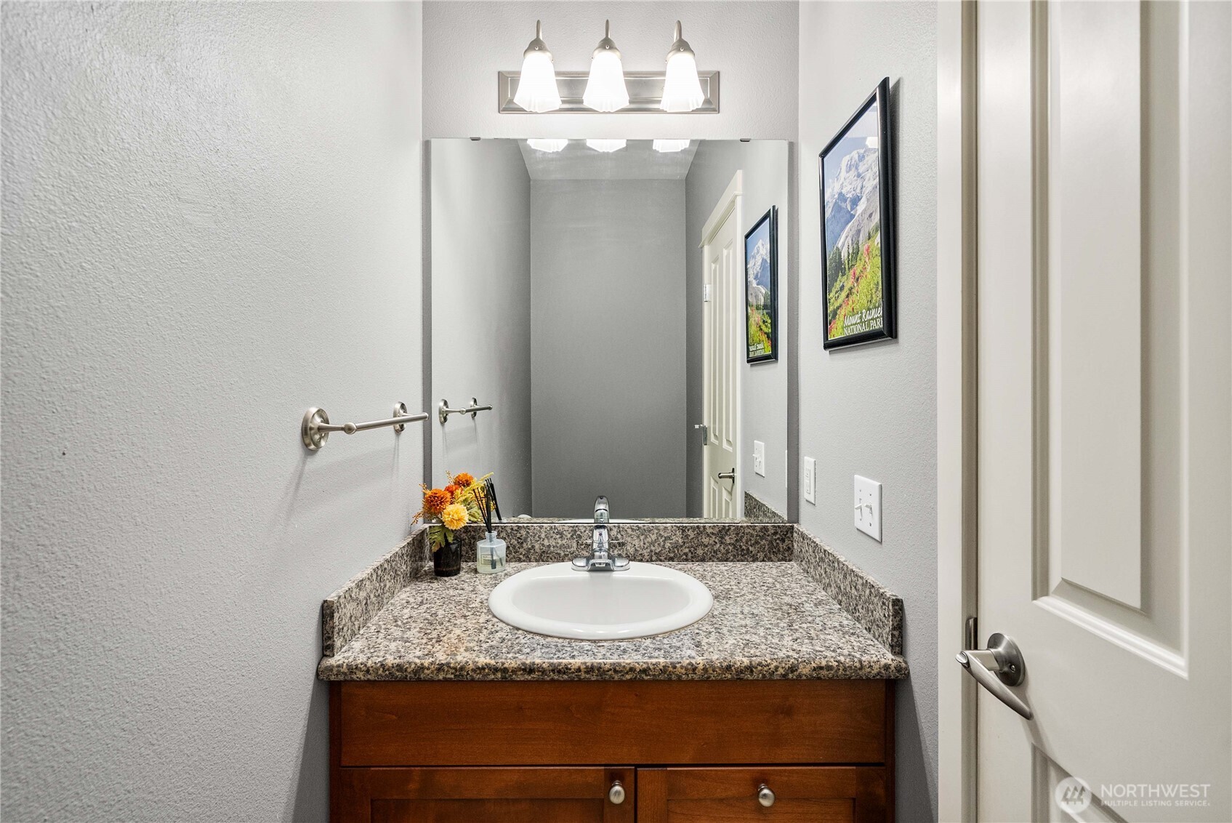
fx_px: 514
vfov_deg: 77.4
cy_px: 412
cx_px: 616
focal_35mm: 15
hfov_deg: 100.4
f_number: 7.1
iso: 200
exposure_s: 1/60
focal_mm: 15
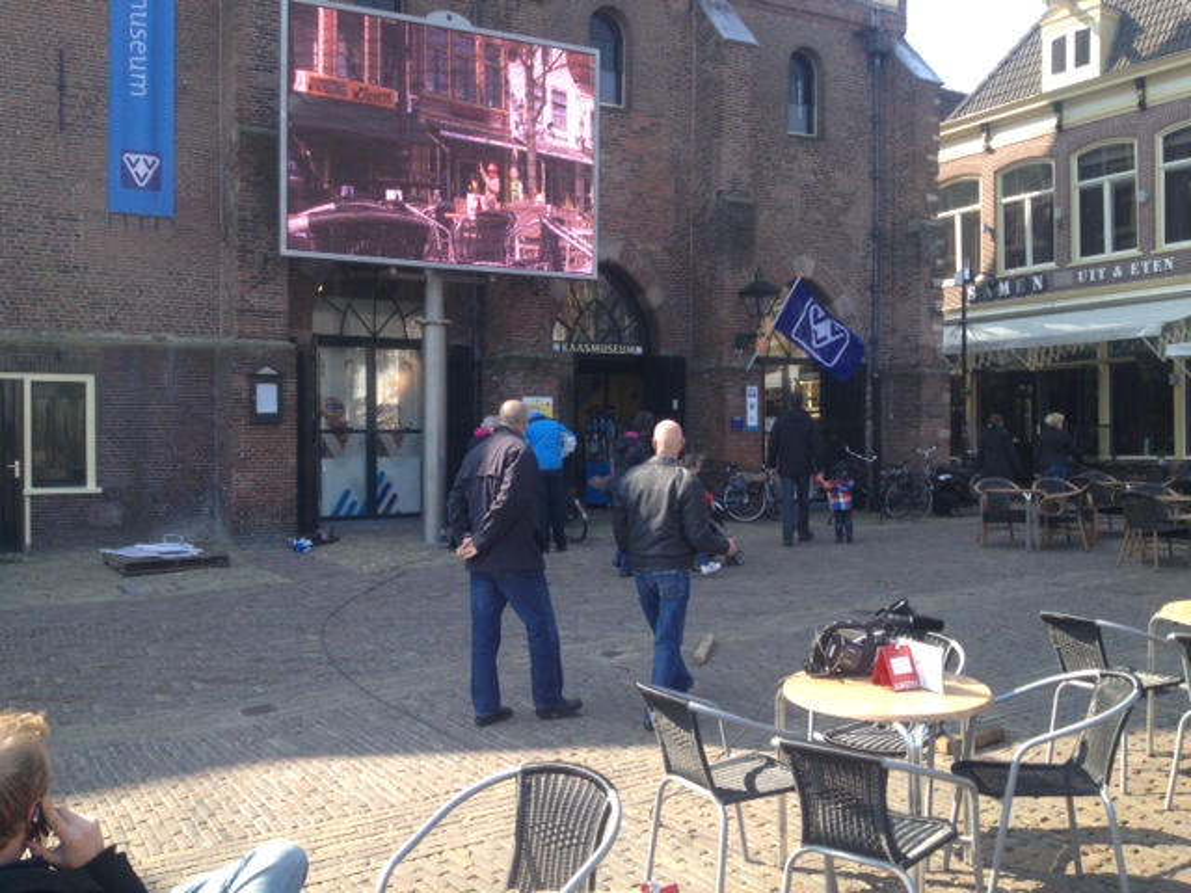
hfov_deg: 52.6
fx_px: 1204
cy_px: 446
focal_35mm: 35
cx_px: 596
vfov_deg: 40.7
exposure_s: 1/409
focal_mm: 4.28
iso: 50
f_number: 2.4
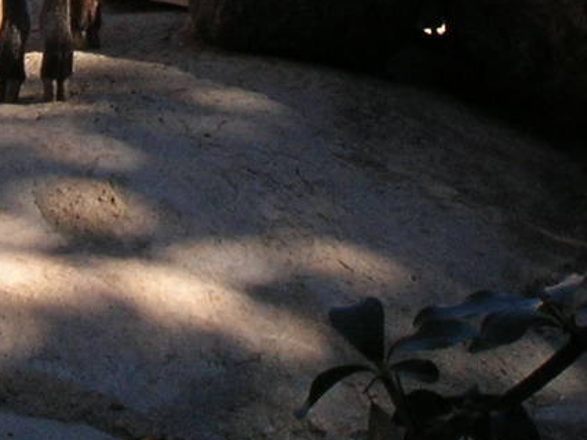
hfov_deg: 5.2
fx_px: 6491
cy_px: -250
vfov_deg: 3.9
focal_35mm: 383
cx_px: 25
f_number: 8.2
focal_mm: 17.1
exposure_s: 1/68
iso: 50
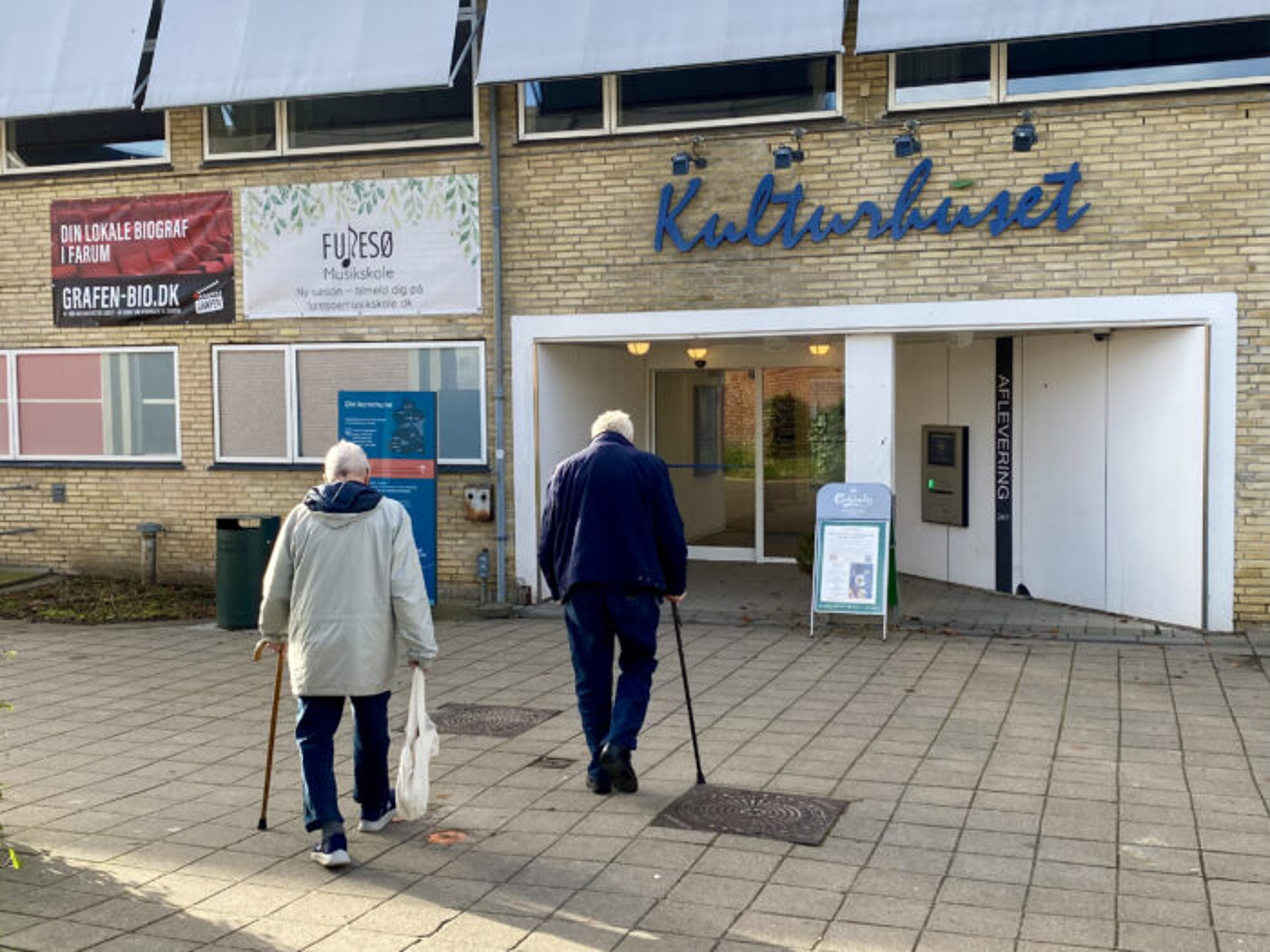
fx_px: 954
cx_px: 635
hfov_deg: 67.3
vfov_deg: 53.1
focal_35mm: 26
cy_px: 476
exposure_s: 1/630
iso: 32
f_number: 1.8
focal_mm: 4.25
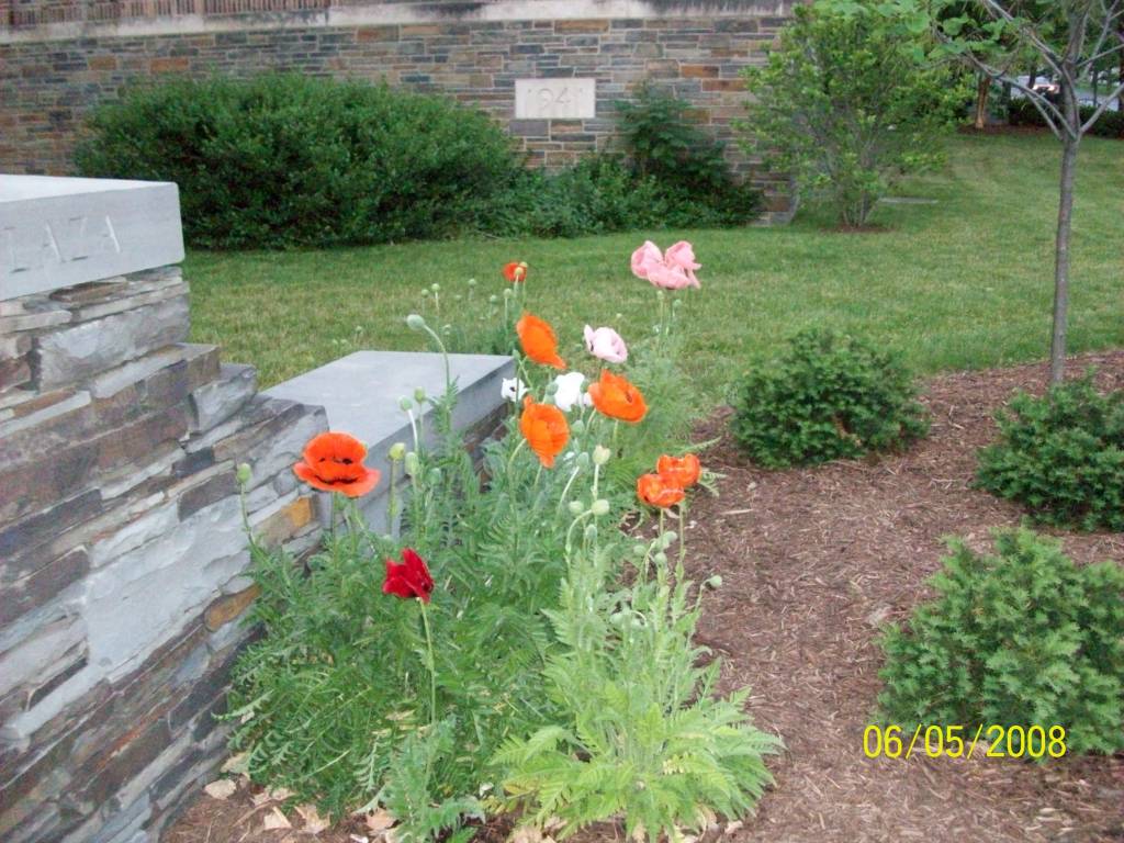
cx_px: 562
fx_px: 1104
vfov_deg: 41.8
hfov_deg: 54.0
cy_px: 422
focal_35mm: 34
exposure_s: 1/128
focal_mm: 5.7
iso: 800
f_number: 2.8
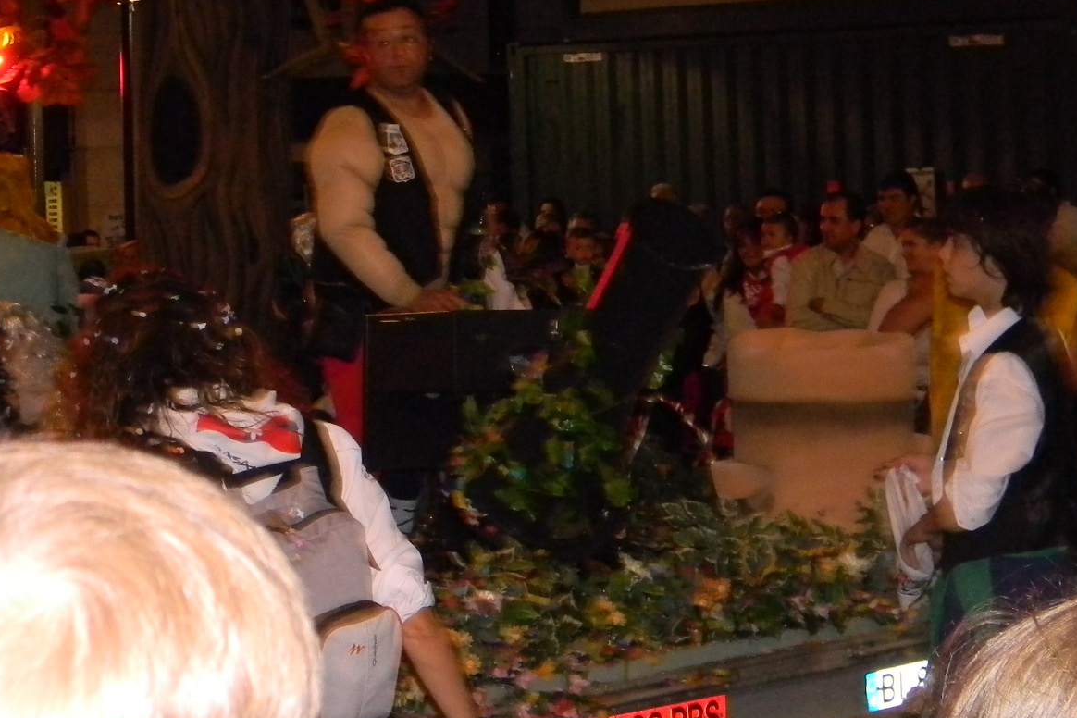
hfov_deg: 23.6
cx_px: 583
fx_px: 2573
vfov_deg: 15.8
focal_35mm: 86
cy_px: 178
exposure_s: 1/30
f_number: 3.9
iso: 397
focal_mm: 8.6
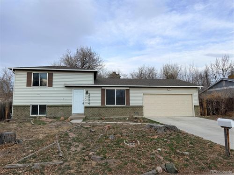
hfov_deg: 71.6
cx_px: 117
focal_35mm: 24
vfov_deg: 56.8
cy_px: 88
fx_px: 162
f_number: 1.78
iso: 80
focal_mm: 6.76
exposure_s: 1/1855
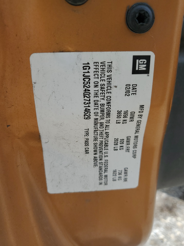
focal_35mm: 26
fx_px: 184
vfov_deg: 67.3
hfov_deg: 53.1
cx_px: 92
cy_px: 123
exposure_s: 1/2000
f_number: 1.5
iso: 50
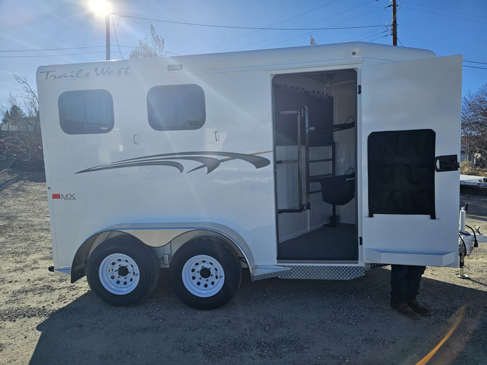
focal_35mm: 23
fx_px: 324
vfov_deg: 58.9
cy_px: 182
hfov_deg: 73.9
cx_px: 244
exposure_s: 1/1376
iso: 16
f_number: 1.7
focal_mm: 6.3
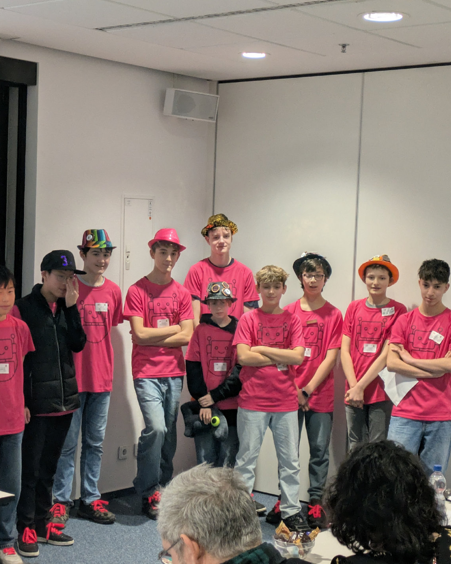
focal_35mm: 67
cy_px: 283
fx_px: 1118
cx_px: 225
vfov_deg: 28.3
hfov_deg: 22.8
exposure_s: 1/50
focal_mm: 5.43
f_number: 1.89
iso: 283
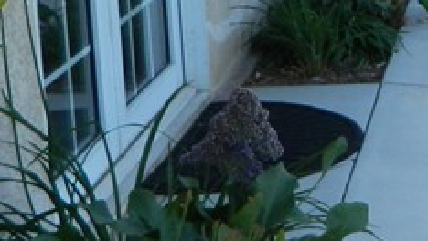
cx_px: 741
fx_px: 1351
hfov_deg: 15.7
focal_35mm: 119
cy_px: -5
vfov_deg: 10.1
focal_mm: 4.5
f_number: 3.1
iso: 80
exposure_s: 1/160
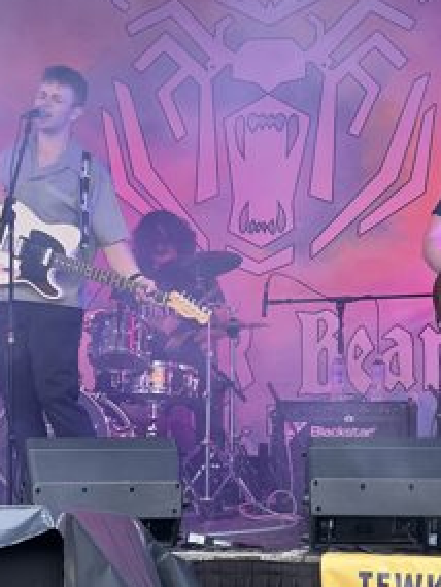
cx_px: 300
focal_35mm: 135
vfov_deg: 14.6
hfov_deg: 11.0
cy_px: 237
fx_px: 2291
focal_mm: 9
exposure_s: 1/99
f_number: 2.8
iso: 160
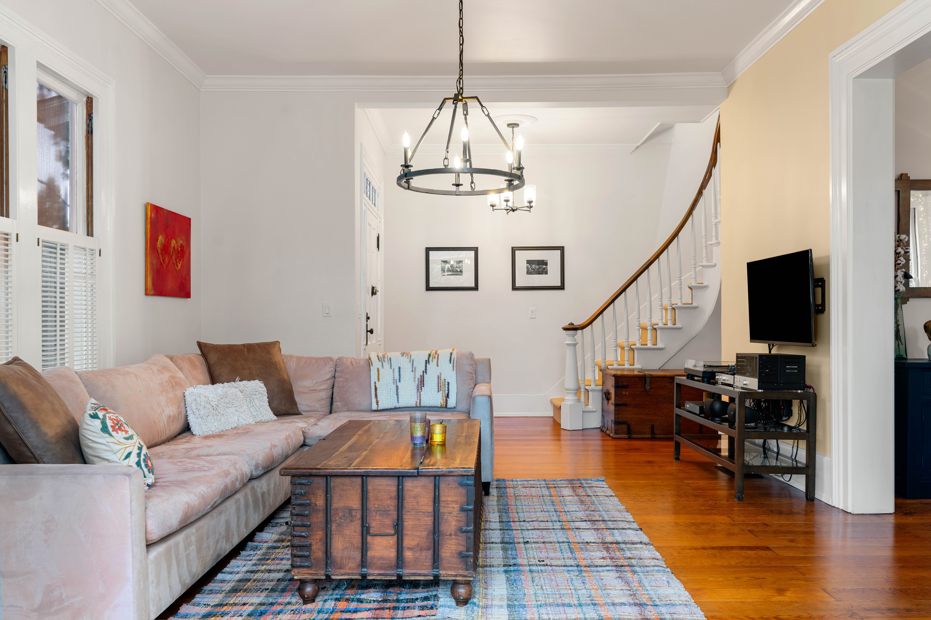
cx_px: 466
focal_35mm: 29
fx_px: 755
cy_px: 310
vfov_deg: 44.7
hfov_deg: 63.3
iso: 250
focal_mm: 29.2
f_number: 8
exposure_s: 2.5
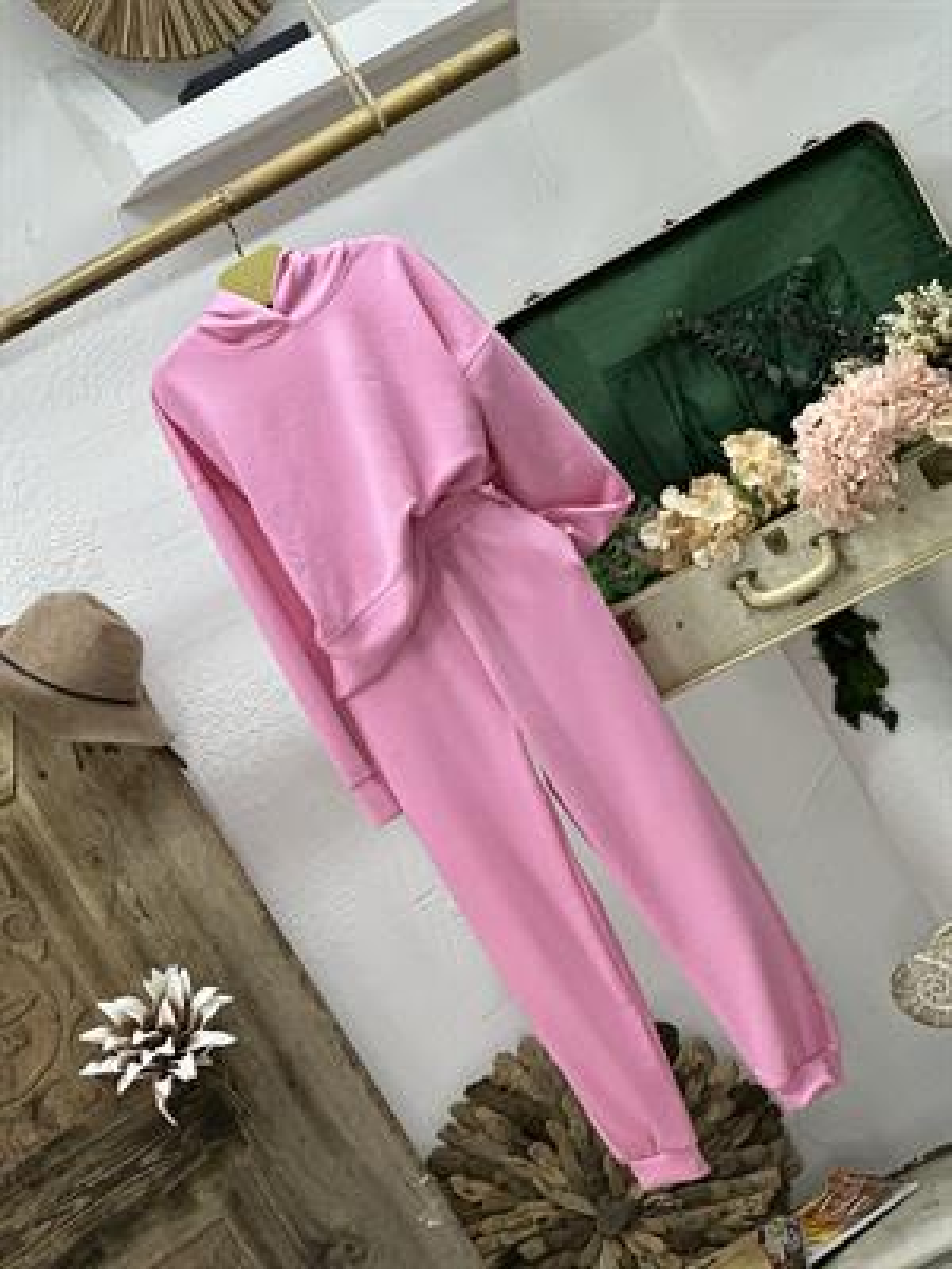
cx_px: 476
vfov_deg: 25.3
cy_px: 634
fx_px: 2824
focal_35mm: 77
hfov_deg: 19.1
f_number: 2.8
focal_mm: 9
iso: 200
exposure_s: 1/100
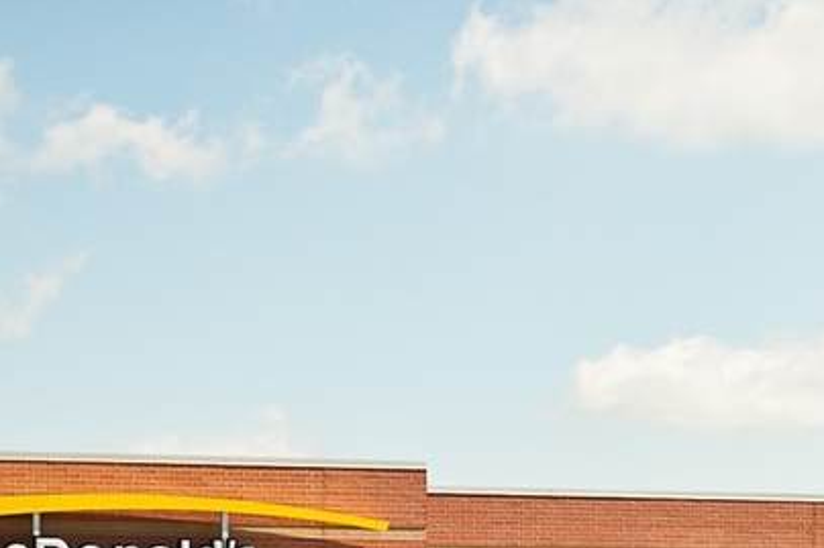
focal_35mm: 152
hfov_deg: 13.5
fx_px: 3478
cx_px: 585
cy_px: 668
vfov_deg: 8.9
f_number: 18
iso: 200
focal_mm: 48
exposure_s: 1/100
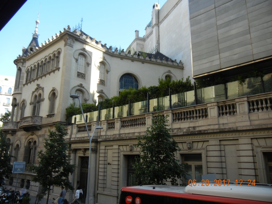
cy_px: 102
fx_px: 236
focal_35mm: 30
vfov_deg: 46.8
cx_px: 136
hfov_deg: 60.0
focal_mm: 5.4
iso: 160
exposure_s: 1/292
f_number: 3.5
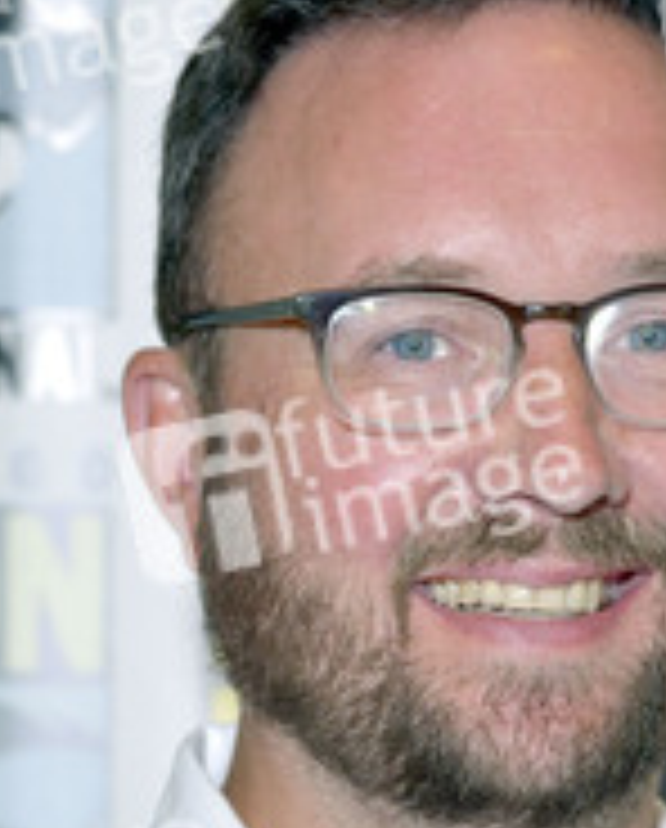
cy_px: 702
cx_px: 484
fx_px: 5599
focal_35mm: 228
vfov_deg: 8.4
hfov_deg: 6.8
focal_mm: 112
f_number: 6.3
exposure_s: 1/250
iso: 800
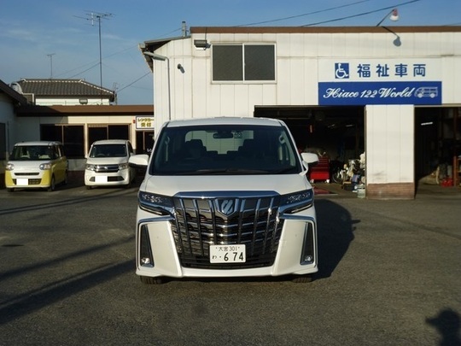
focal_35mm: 52
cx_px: 230
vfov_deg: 28.0
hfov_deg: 36.8
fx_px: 693
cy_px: 173
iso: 100
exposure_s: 1/1300
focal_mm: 9.2
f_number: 4.1
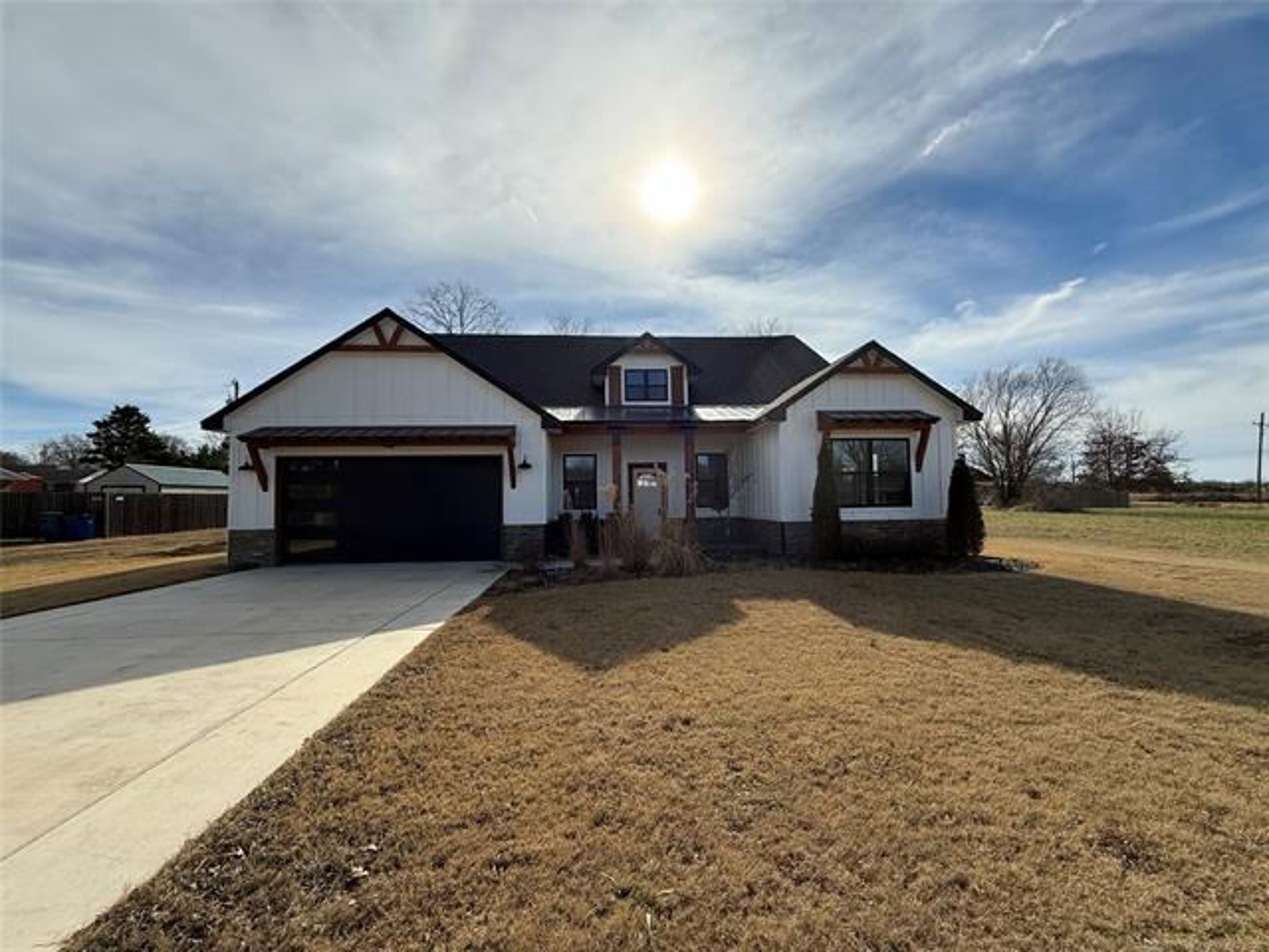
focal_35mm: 14
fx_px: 513
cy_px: 476
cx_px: 634
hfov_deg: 102.1
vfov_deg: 85.7
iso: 80
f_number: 2.2
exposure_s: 1/2976
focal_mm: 2.22
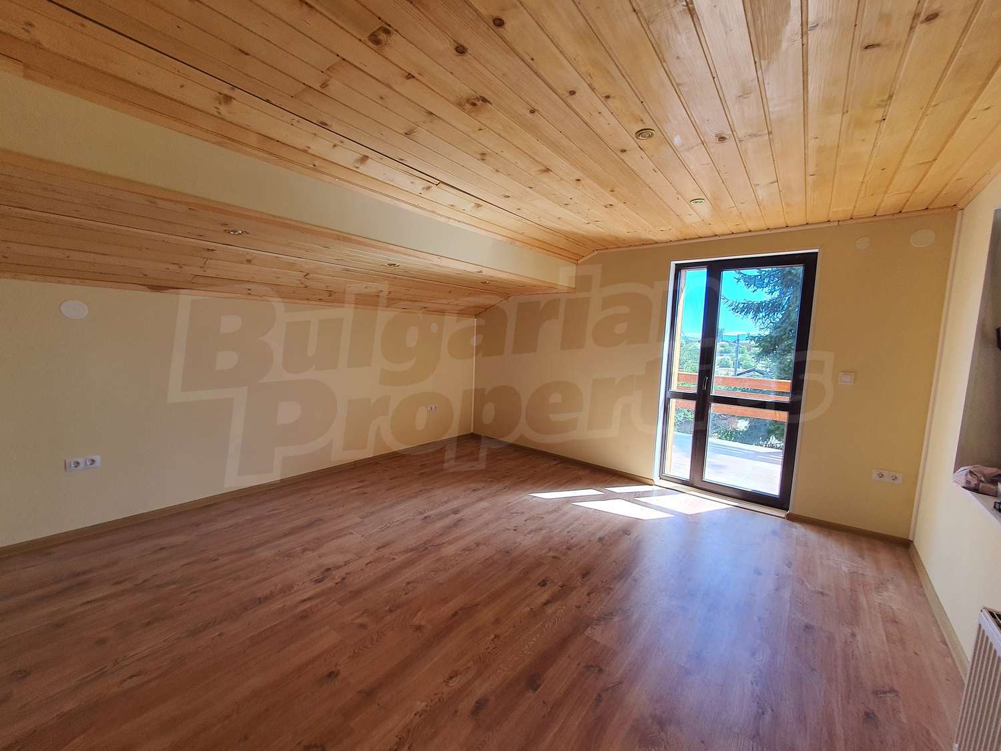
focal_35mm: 13
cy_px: 376
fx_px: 376
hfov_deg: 106.2
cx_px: 500
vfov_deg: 89.9
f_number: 2.2
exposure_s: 1/100
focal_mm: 1.8
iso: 50
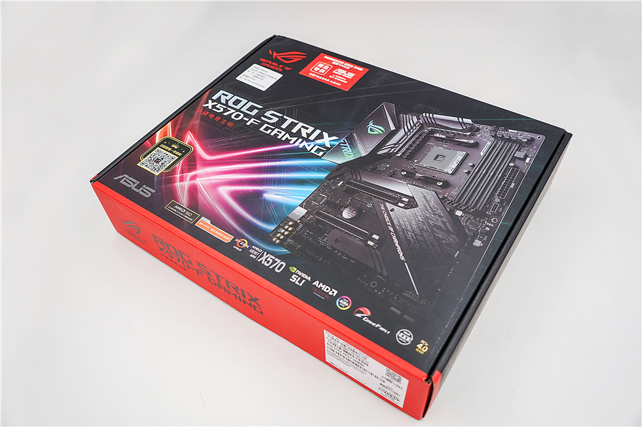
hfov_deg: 65.5
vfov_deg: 46.4
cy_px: 214
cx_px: 321
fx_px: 499
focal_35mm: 28
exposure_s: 1/125
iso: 100
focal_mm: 28
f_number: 5
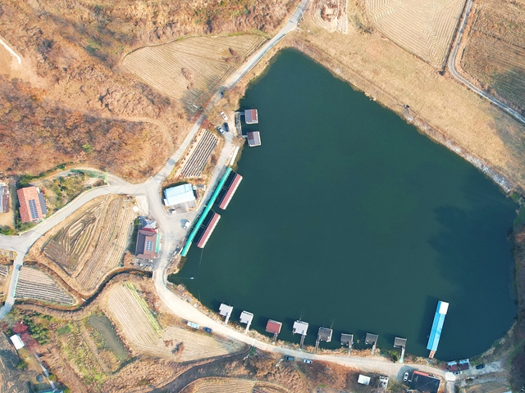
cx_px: 392
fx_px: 576
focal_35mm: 38
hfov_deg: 47.2
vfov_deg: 37.6
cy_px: 227
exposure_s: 1/500
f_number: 2.8
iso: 110
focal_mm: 8.38
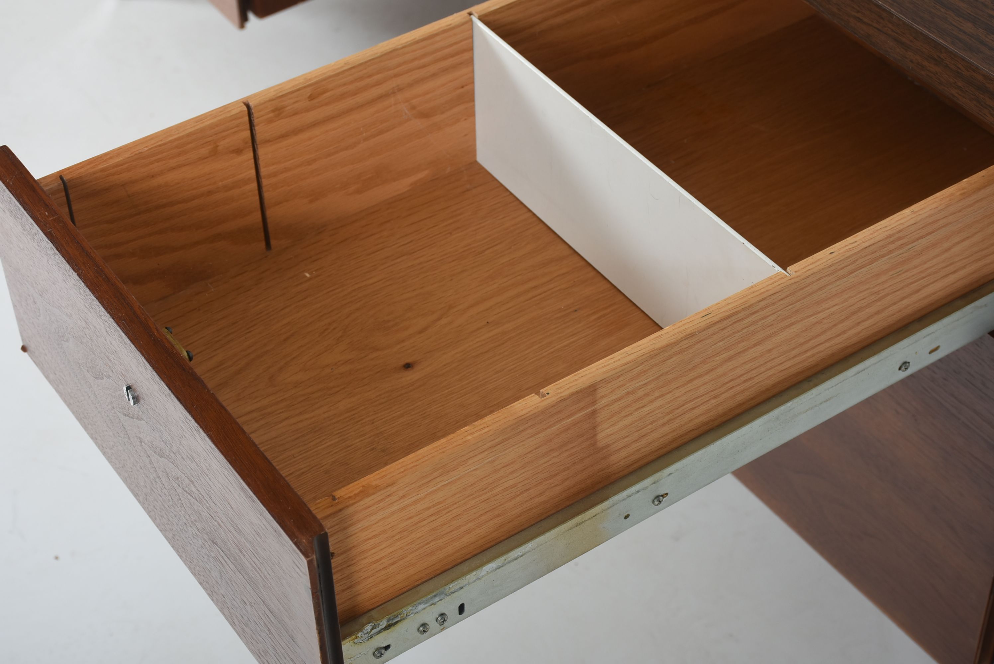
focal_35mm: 68
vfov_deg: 20.2
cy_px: 332
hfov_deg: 29.8
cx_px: 497
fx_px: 1865
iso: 200
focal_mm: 45
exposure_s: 1/200
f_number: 9
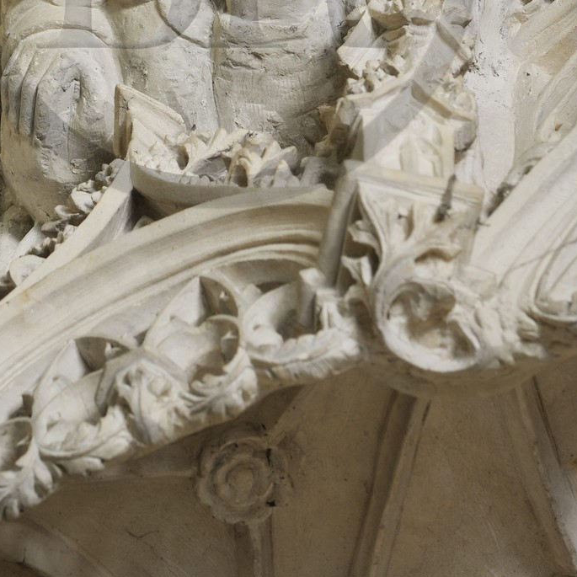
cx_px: 215
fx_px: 6544
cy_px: -55
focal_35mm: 347
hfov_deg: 5.0
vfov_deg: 5.0
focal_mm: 175
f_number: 11
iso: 200
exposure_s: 1/4
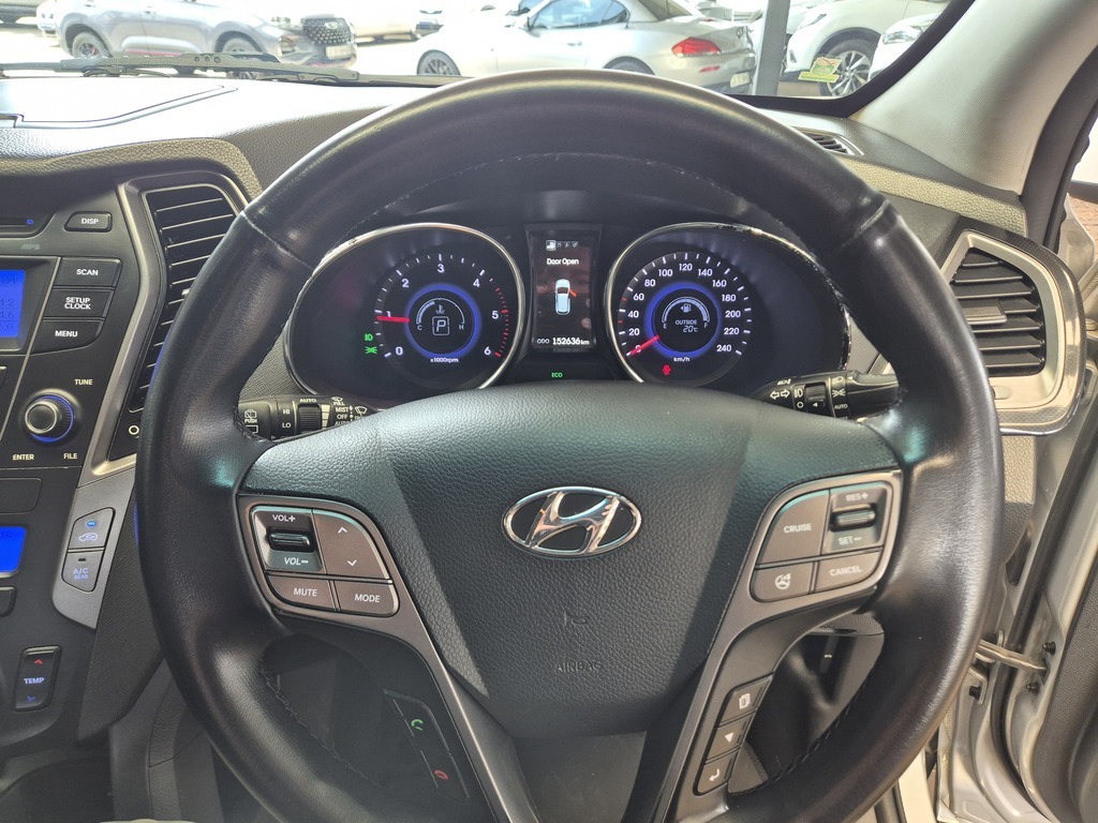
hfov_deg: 73.9
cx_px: 549
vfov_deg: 58.9
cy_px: 412
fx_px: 730
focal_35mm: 23
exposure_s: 1/100
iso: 160
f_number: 1.8
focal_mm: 5.4
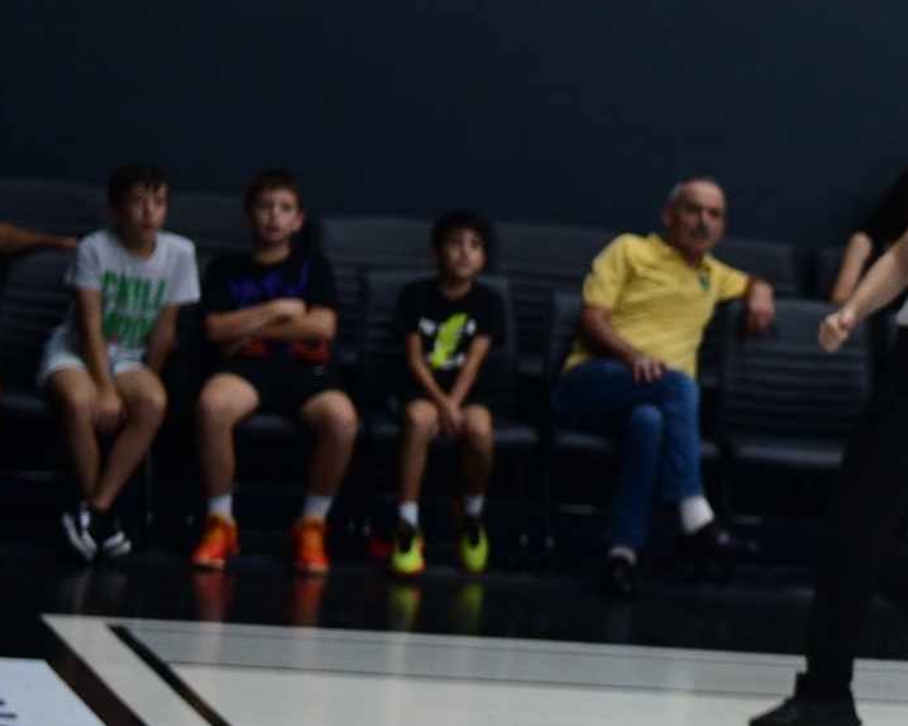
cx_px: 1418
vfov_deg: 6.6
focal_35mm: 233
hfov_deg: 8.1
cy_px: -80
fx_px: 6261
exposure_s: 1/800
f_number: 2.8
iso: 1000
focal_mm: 70
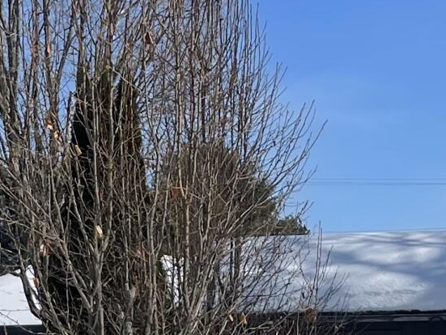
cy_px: 617
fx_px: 1753
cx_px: 24
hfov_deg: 14.3
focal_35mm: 136
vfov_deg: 10.3
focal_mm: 5.1
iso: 32
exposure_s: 1/12048
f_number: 1.6
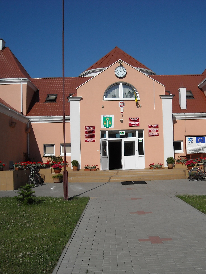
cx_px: 121
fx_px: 373
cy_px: 137
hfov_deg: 30.8
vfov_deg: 40.4
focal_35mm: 47
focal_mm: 5.7
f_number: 5.6
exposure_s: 1/804
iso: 64
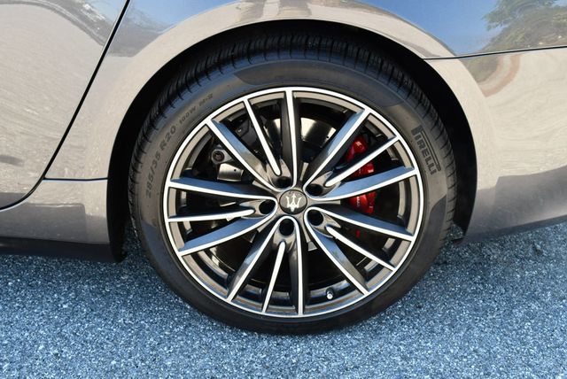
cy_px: 190
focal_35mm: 40
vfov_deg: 33.5
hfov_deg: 48.4
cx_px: 284
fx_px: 631
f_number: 5.6
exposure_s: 1/250
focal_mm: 20
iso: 400
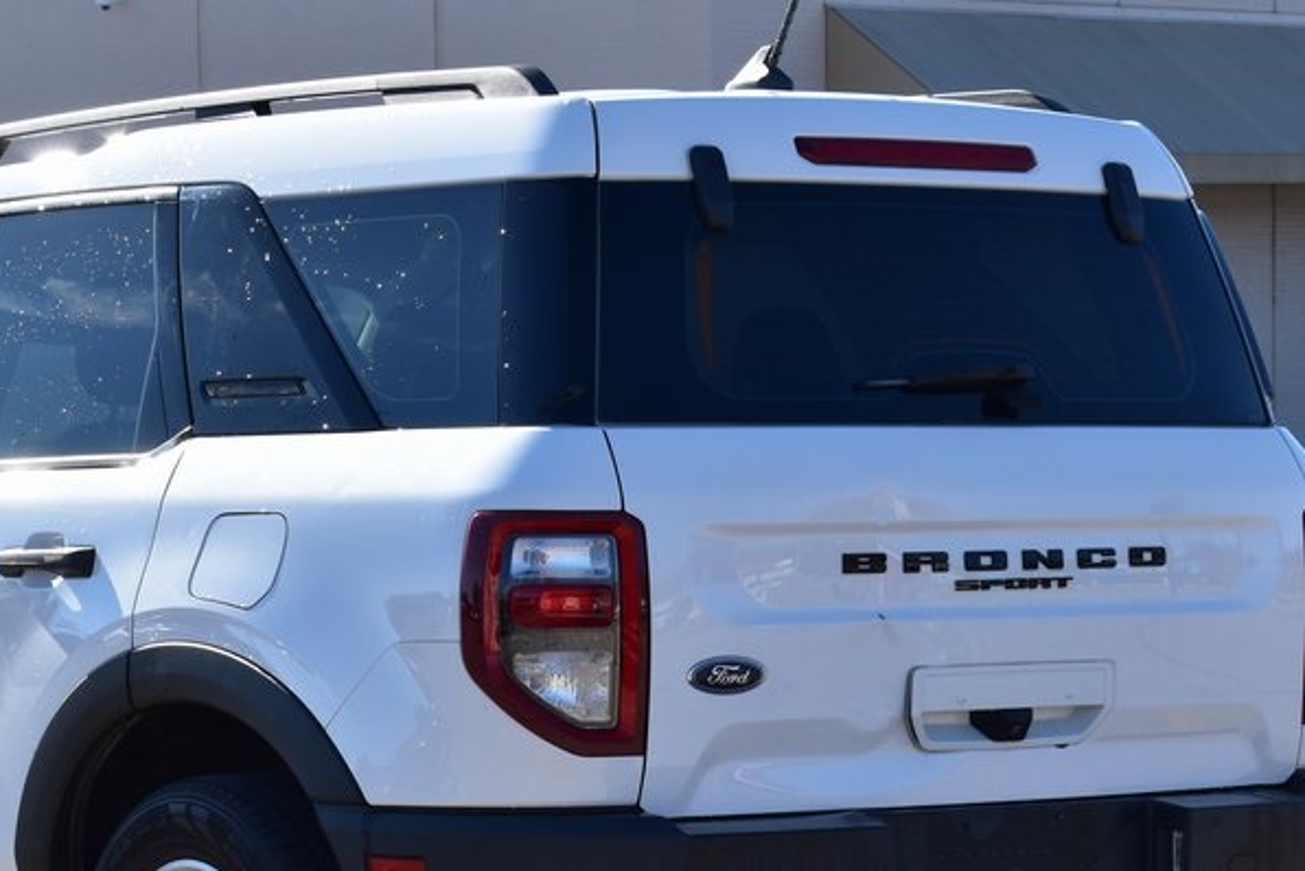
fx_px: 4860
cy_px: 673
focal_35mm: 134
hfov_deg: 15.2
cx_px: 379
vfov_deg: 10.2
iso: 400
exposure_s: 1/320
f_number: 10
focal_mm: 52
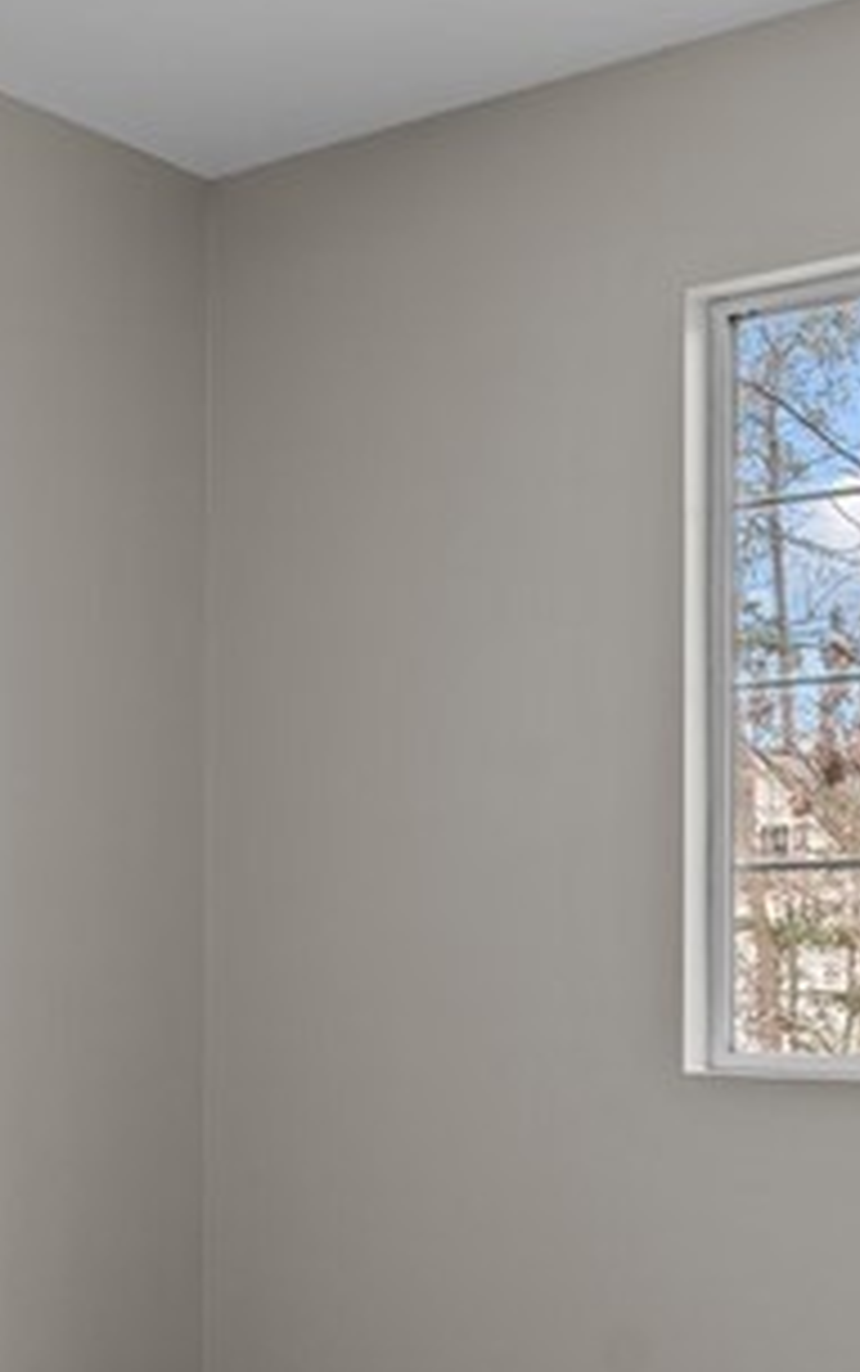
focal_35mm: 60
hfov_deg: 21.6
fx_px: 2240
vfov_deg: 33.6
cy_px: 987
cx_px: 223
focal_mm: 16.5
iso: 320
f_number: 8
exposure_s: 1.6
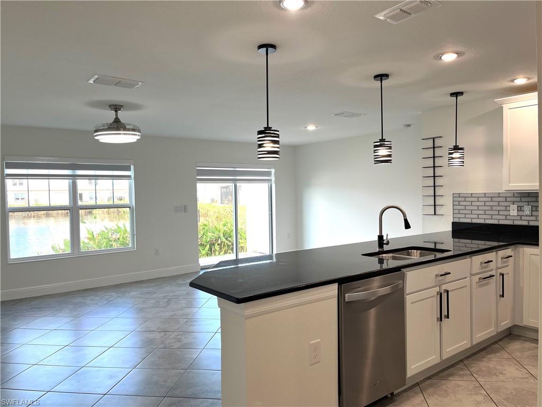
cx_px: 271
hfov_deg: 67.3
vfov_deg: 53.1
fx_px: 407
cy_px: 204
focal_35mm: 26
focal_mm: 5.1
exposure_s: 1/120
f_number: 1.6
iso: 50
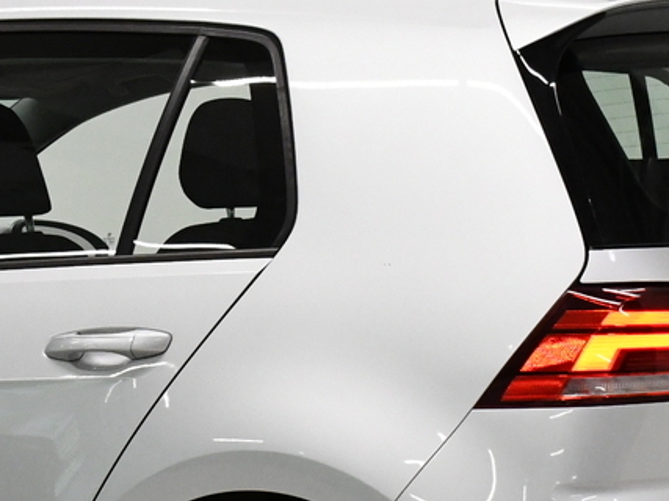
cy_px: 418
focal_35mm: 208
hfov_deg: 9.5
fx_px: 4019
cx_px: 81
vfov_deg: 7.1
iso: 2500
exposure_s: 1/160
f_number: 6.3
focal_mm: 38
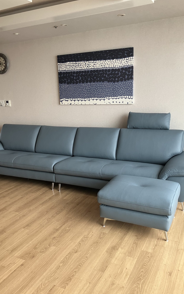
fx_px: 249
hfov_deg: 40.6
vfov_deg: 61.2
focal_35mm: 31
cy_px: 153
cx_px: 93
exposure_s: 1/67
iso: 80
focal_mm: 3.99
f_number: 1.8
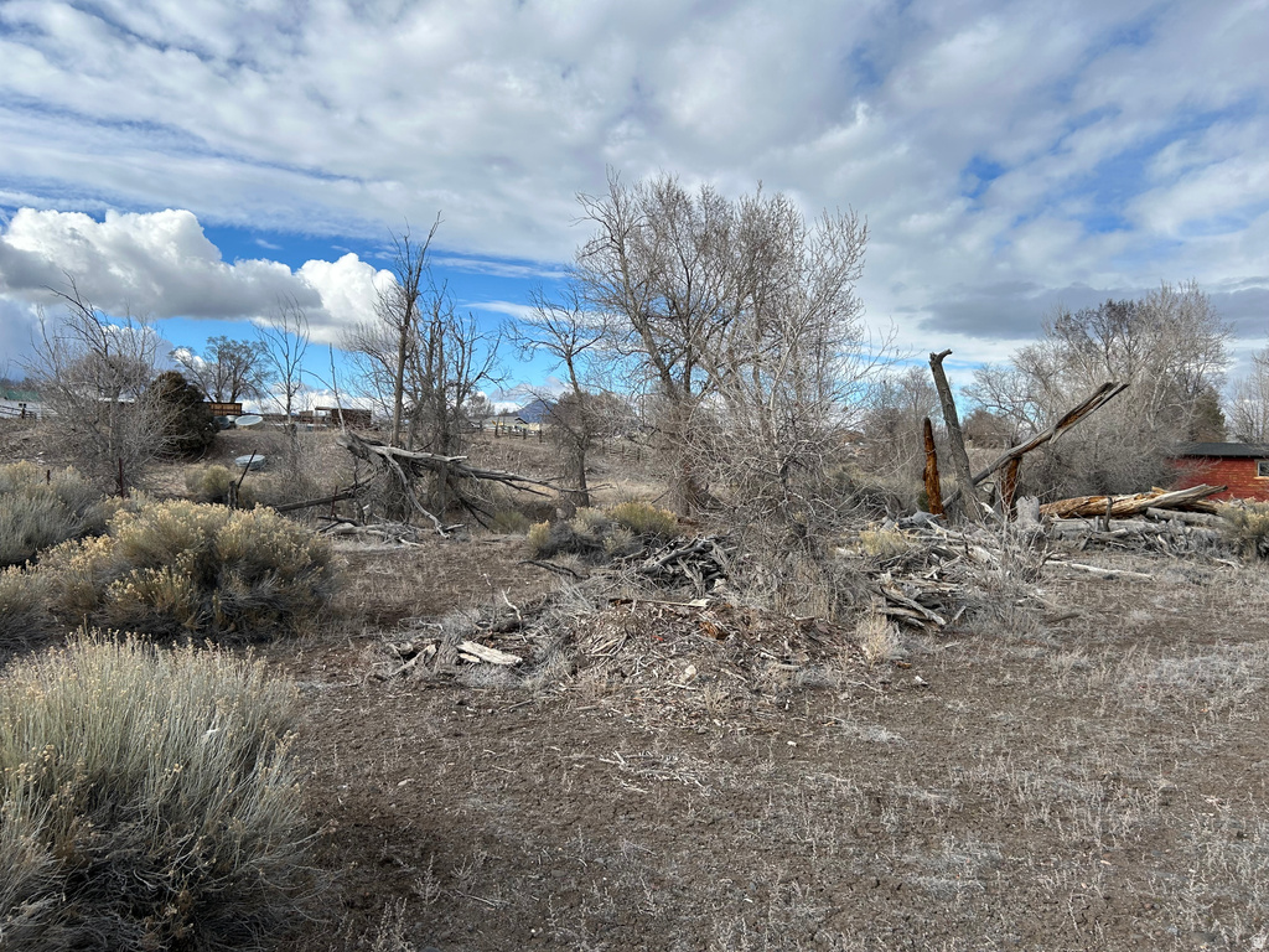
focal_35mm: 26
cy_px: 476
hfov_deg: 67.3
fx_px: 953
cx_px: 634
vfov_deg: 53.1
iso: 50
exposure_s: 1/3968
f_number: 1.5
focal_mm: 5.7
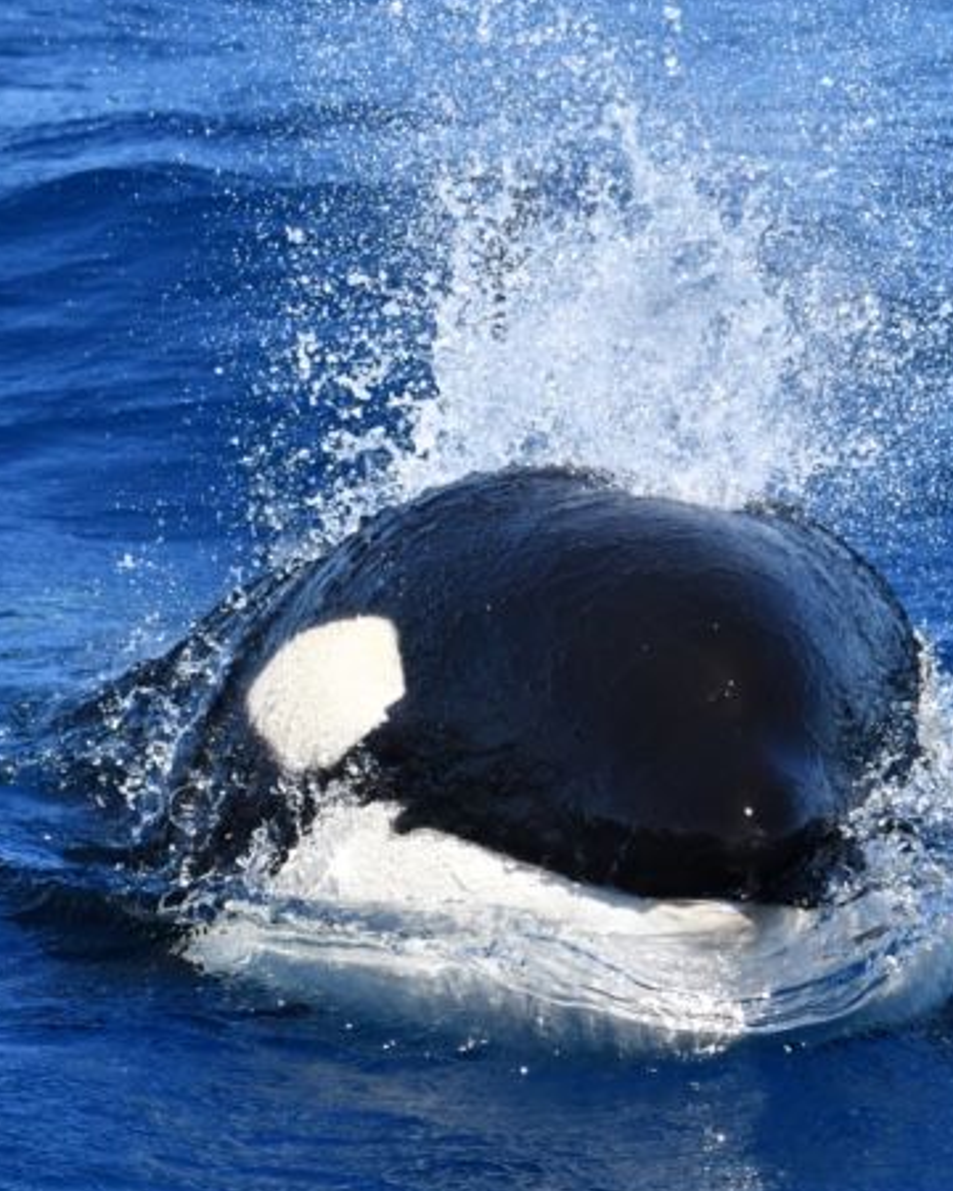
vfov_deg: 4.3
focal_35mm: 450
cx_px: 614
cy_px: 517
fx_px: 15865
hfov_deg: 3.4
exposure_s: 1/8000
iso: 1800
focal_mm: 270
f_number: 5.6
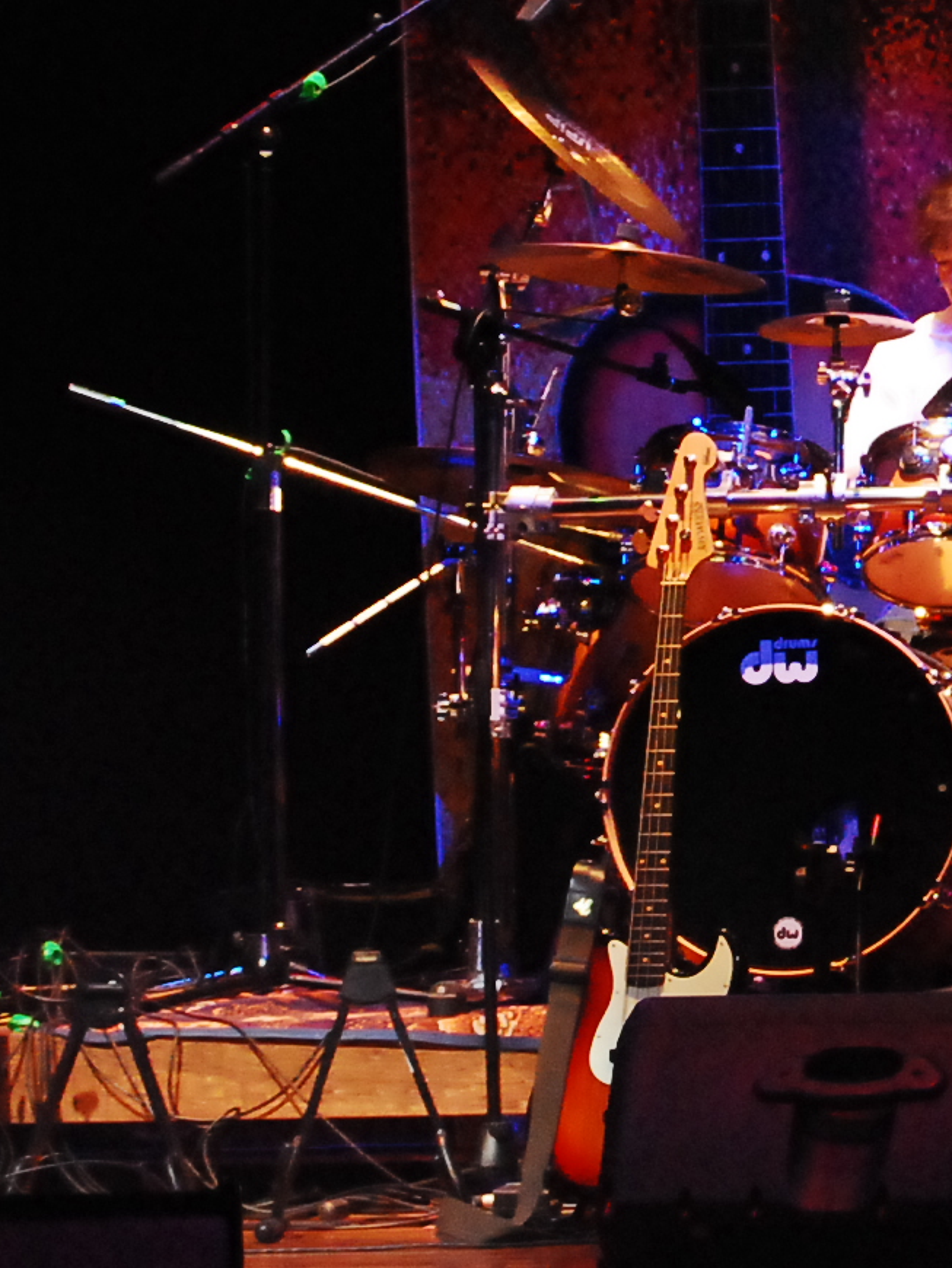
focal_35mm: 265
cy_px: 319
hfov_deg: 5.6
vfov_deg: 7.5
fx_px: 9698
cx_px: 964
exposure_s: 1/50
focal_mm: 55
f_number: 5.6
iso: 1600
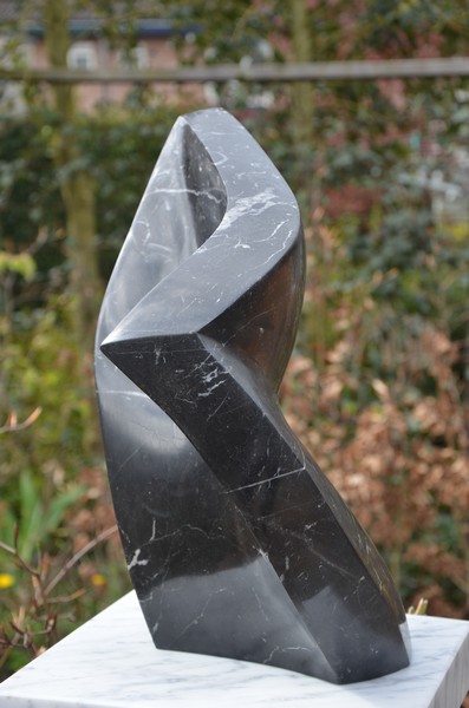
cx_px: 234
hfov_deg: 17.4
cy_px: 354
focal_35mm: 78
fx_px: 1532
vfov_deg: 26.0
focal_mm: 52
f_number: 5.6
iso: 200
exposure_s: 1/400
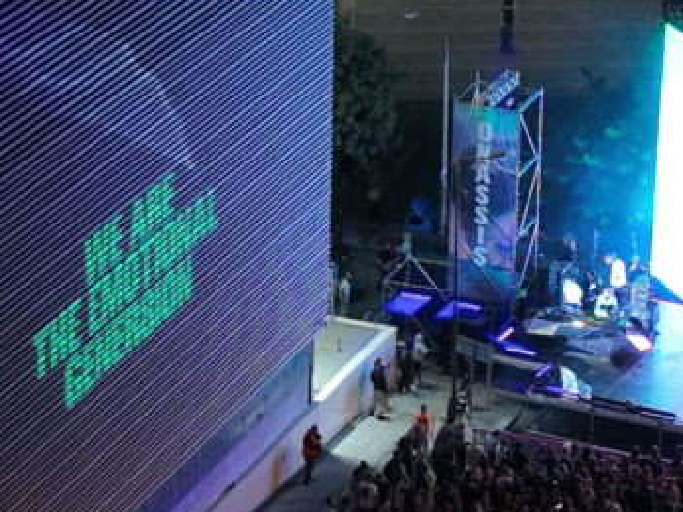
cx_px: -51
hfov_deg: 11.0
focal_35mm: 177
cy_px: 81
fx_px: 3491
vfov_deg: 8.4
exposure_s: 1/5
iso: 200
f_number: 3.5
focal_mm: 12.29
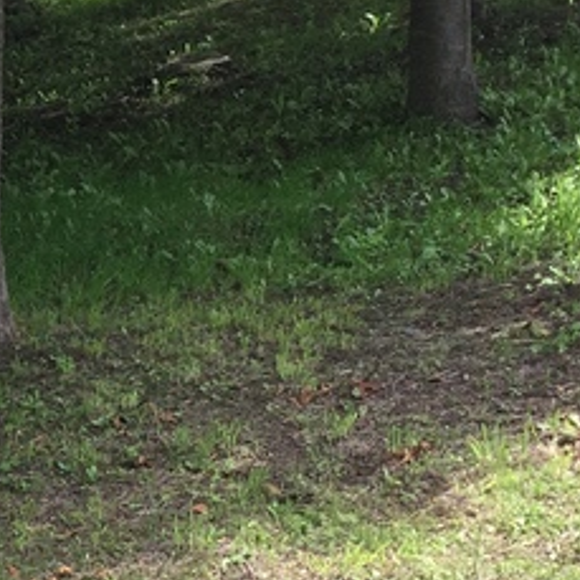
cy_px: 438
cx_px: -274
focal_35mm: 112
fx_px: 2123
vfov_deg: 15.5
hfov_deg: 14.6
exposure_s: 1/507
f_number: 2.2
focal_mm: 4.15
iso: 32
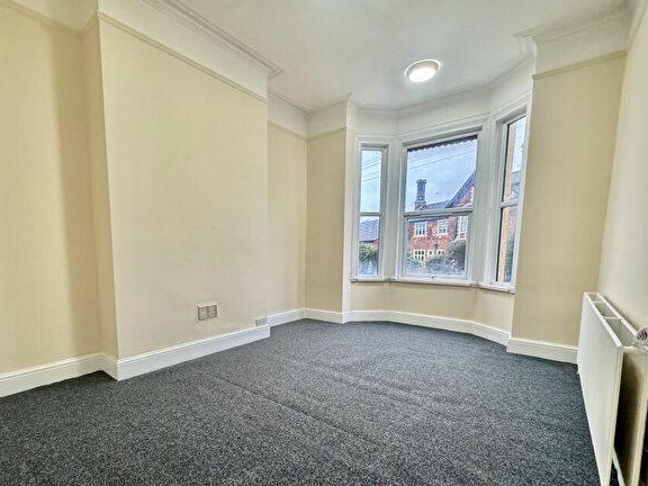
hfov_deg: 90.3
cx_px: 273
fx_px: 318
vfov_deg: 74.0
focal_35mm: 17
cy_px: 290
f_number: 2.2
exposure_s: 1/96
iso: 320
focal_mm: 2.22
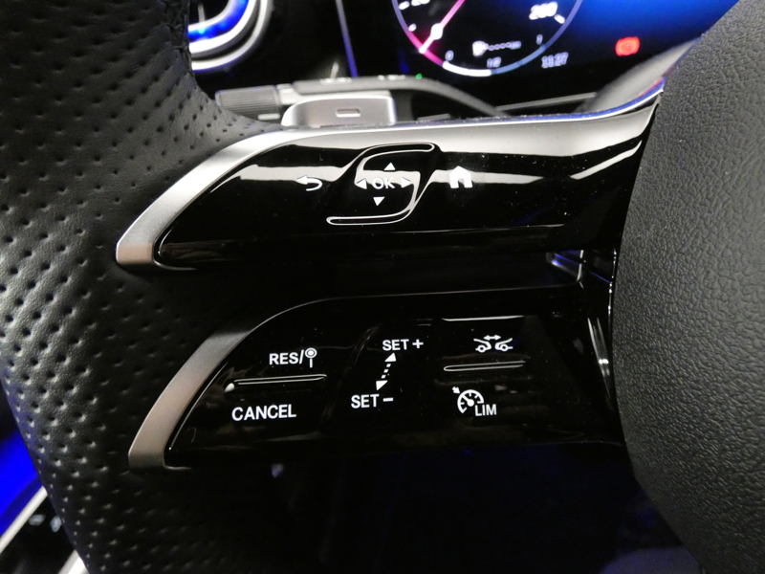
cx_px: 382
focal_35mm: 21
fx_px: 464
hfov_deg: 79.0
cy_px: 287
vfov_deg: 63.4
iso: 1600
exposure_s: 1/20
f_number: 2.8
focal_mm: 3.7
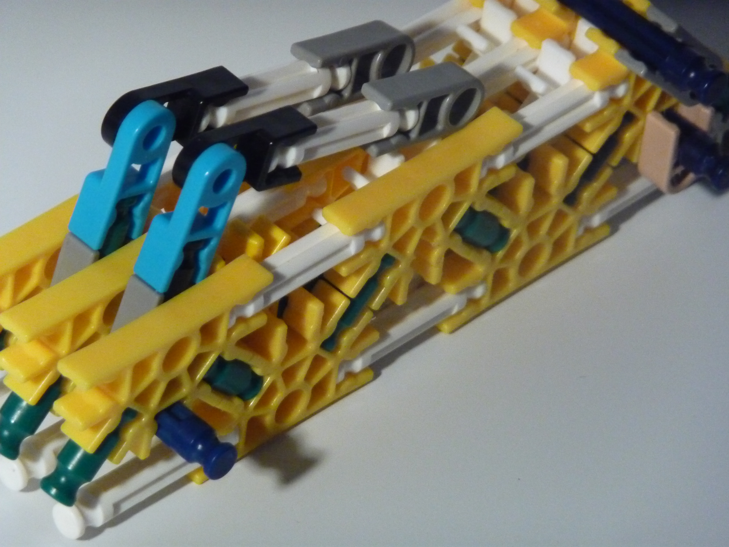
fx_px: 5560
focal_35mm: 264
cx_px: 364
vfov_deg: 5.6
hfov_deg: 7.5
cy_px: 274
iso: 800
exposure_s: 1/60
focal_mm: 45.4
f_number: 4.9
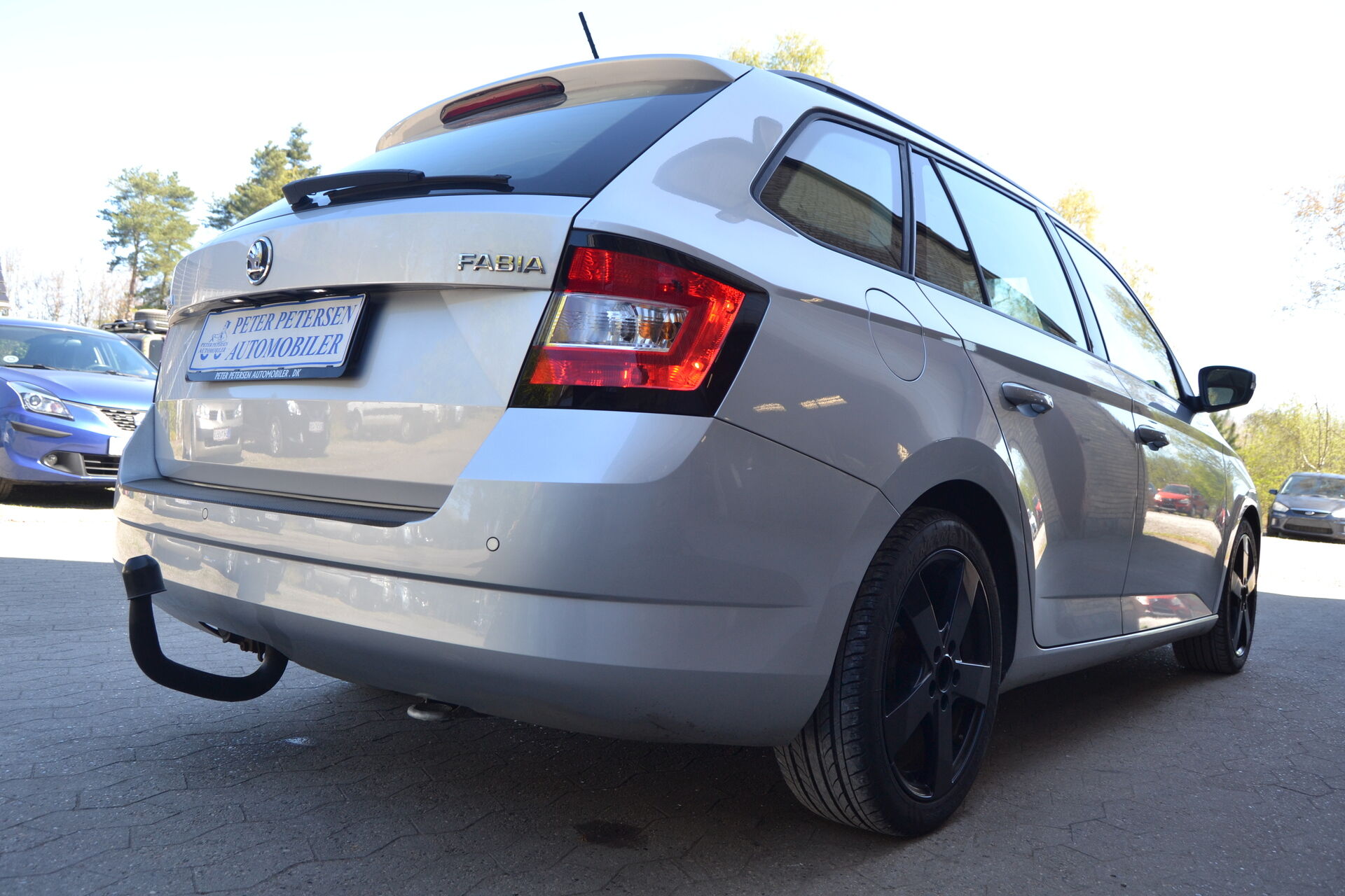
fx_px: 1009
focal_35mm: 27
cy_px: 448
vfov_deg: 47.9
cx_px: 672
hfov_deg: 67.4
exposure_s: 1/125
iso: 160
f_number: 5.6
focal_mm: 18
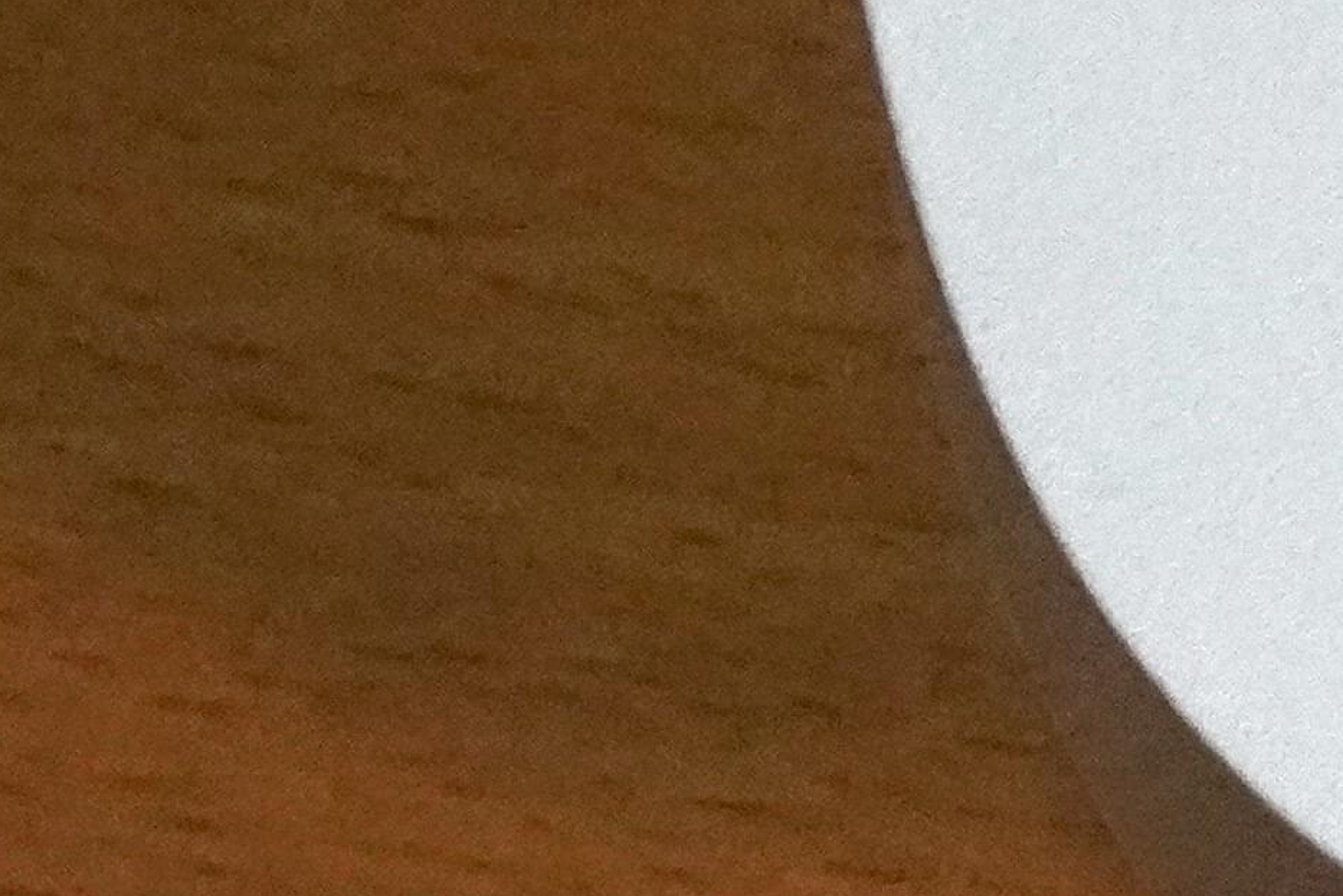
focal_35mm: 492
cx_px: 3473
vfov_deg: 2.8
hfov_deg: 4.1
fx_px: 18361
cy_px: -792
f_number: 8
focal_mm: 51
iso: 5000
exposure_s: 1/400
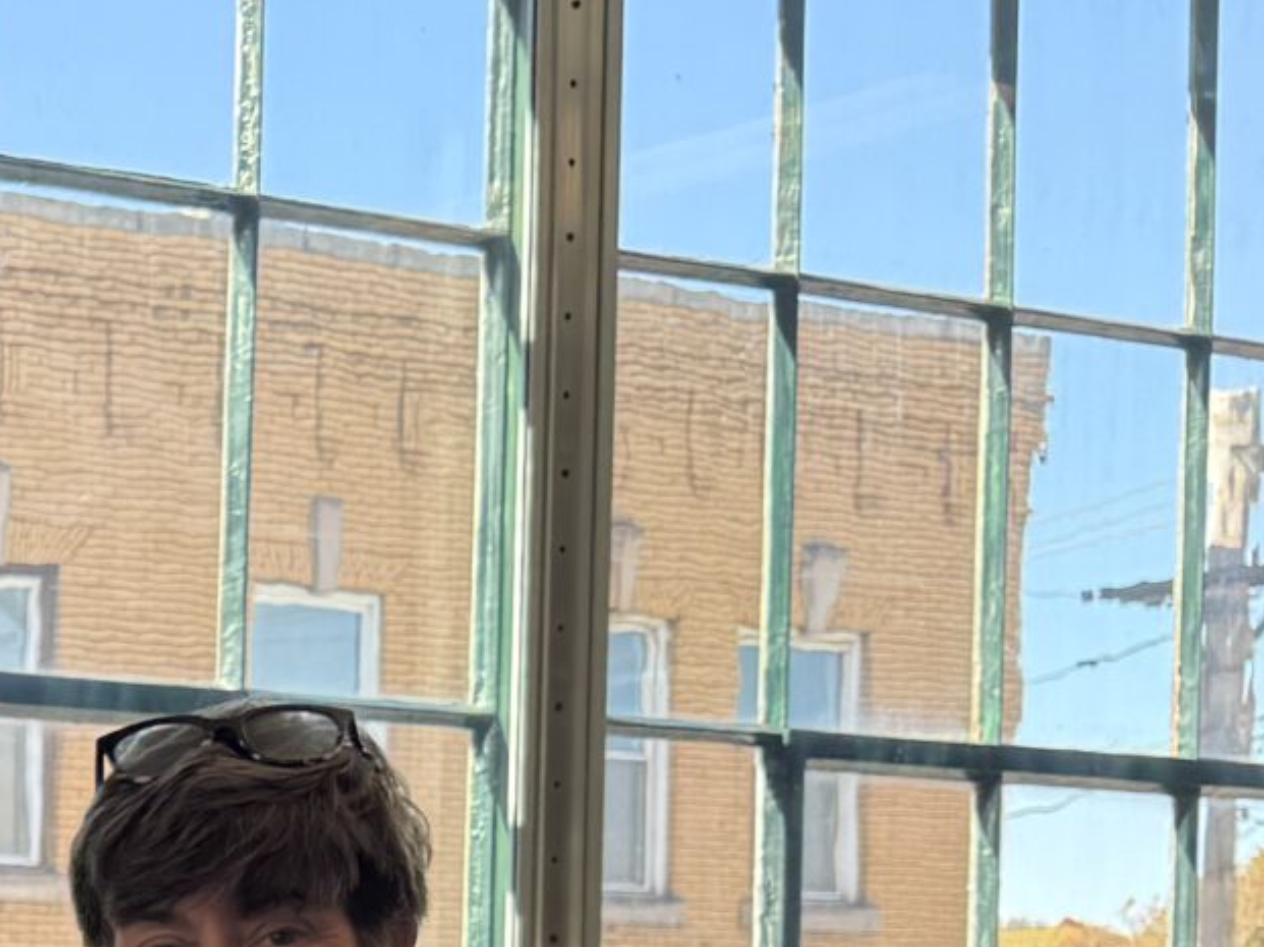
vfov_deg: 14.4
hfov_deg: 17.5
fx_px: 3613
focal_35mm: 99
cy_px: 1151
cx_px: -737
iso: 100
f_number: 1.78
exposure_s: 1/435
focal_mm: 6.76
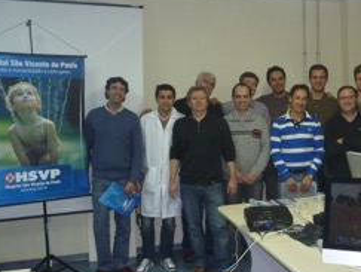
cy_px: 131
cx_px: 254
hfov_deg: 40.4
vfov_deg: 31.6
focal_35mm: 46
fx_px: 480
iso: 200
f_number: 3.3
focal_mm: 4.9
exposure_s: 1/30
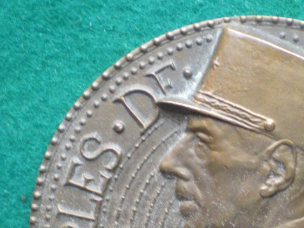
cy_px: 230
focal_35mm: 80
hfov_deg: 24.1
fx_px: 702
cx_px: 230
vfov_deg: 18.0
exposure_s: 1/25
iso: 400
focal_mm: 6.3
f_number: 3.1
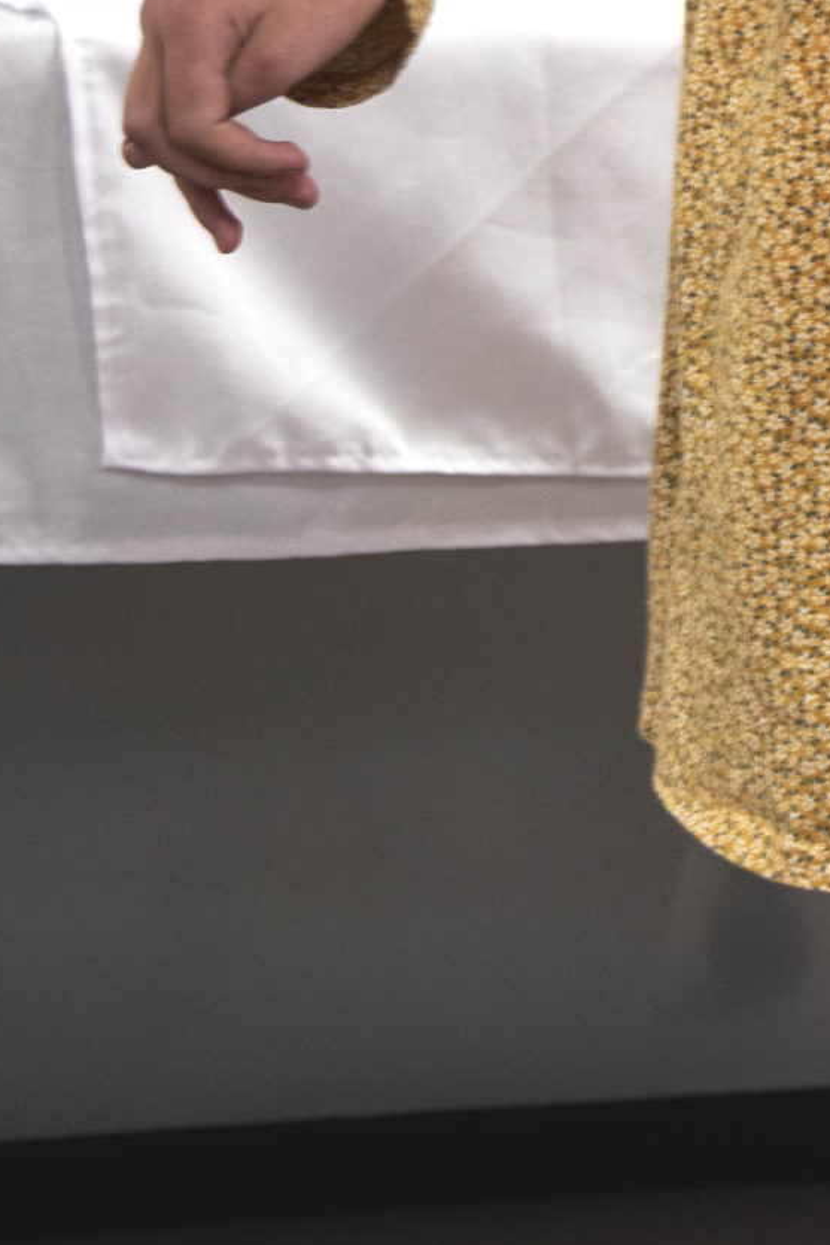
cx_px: 1084
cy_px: -322
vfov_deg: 8.8
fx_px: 7950
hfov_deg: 5.9
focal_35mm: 230
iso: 400
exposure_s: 1/40
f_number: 5
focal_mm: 50
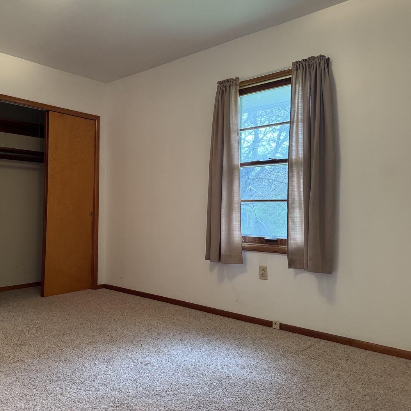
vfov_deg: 55.6
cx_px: 137
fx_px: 390
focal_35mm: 29
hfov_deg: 54.5
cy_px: 202
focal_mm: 6.76
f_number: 1.78
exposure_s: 1/60
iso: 500
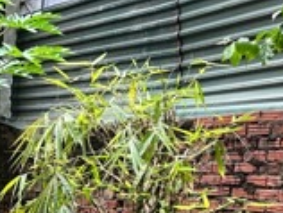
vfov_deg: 13.1
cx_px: -29
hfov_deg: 17.9
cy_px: 343
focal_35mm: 106
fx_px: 868
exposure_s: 1/615
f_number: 1.78
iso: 80
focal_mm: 6.86
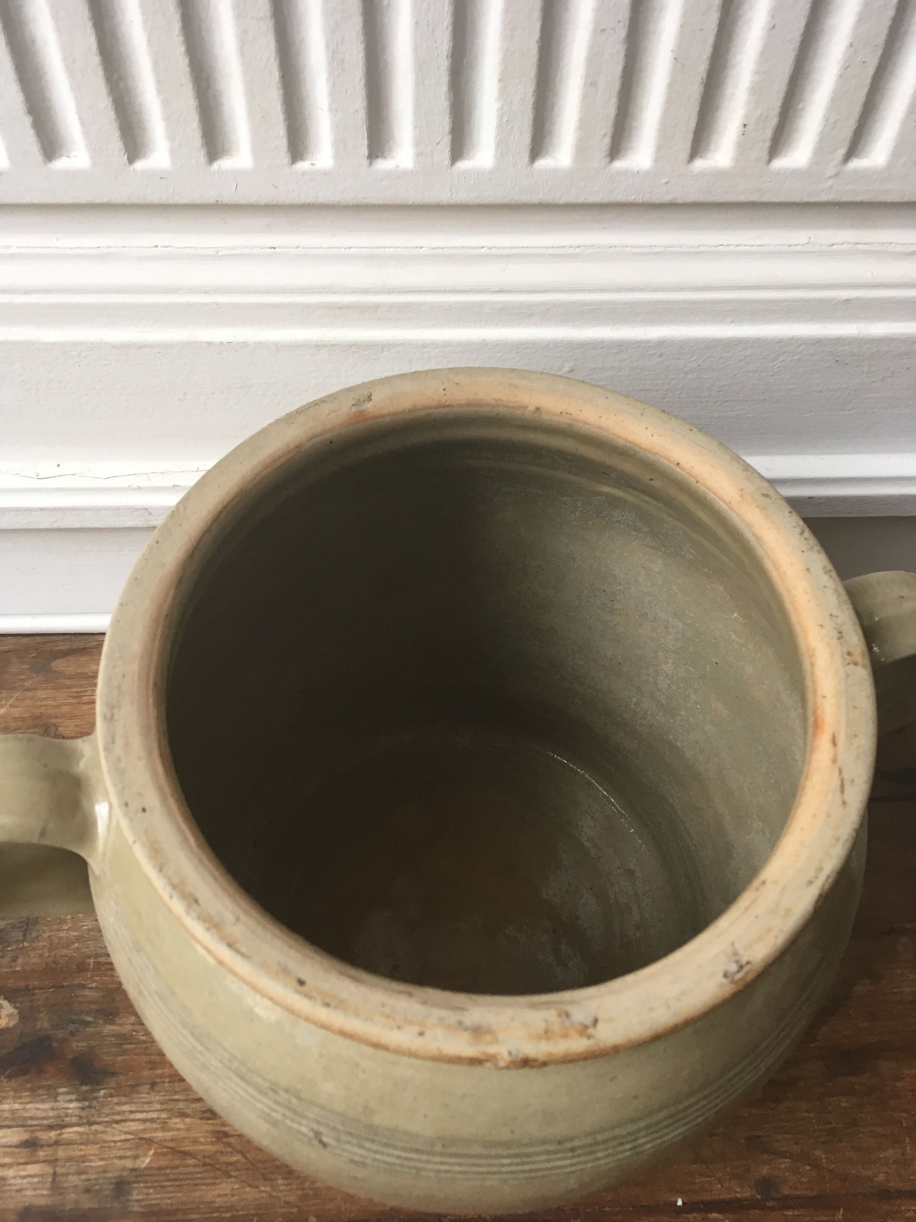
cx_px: 458
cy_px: 611
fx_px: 1023
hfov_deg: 48.2
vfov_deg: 61.7
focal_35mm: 29
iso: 50
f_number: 2.2
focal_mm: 4.15
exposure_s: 1/33
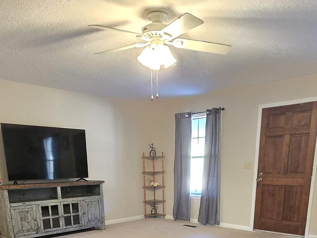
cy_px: 257
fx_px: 293
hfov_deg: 56.8
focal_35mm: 32
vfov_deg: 37.5
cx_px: 163
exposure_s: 1/40
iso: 1250
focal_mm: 2.2
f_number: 2.2
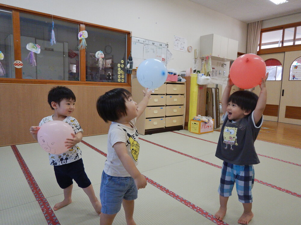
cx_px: 150
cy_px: 112
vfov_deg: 56.8
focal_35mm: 24
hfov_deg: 71.6
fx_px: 209
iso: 125
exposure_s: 1/60
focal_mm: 4.3
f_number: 2.8
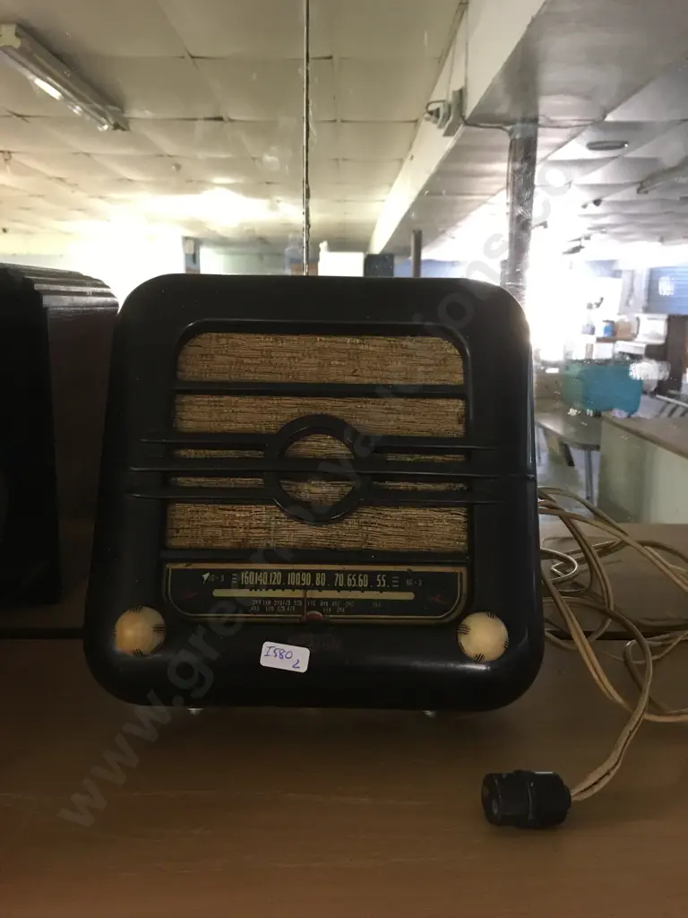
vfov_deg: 61.7
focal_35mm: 29
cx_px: 344
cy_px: 459
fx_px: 769
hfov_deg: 48.2
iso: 200
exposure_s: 1/25
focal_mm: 4.15
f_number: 2.2
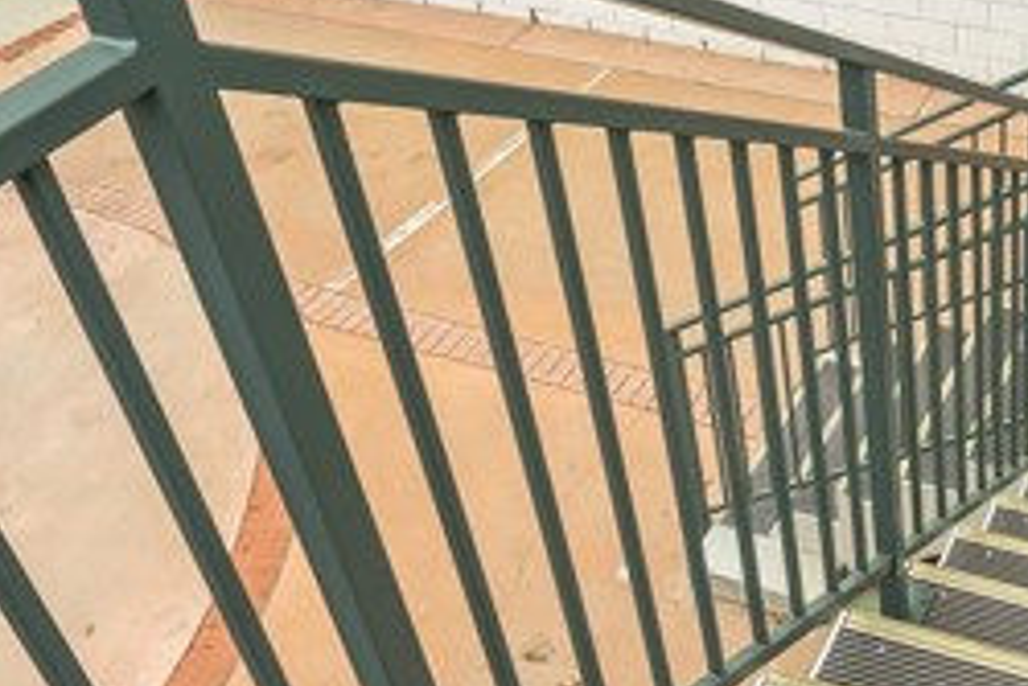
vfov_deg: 28.8
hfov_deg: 38.8
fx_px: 1314
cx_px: 983
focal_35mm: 46
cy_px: 156
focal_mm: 12
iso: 100
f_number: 8
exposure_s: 1/50
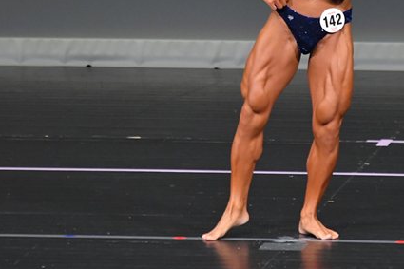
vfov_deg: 2.0
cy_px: 45
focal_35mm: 684
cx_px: 274
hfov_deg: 3.0
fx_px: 7673
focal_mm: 250
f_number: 5.6
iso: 4000
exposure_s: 1/400
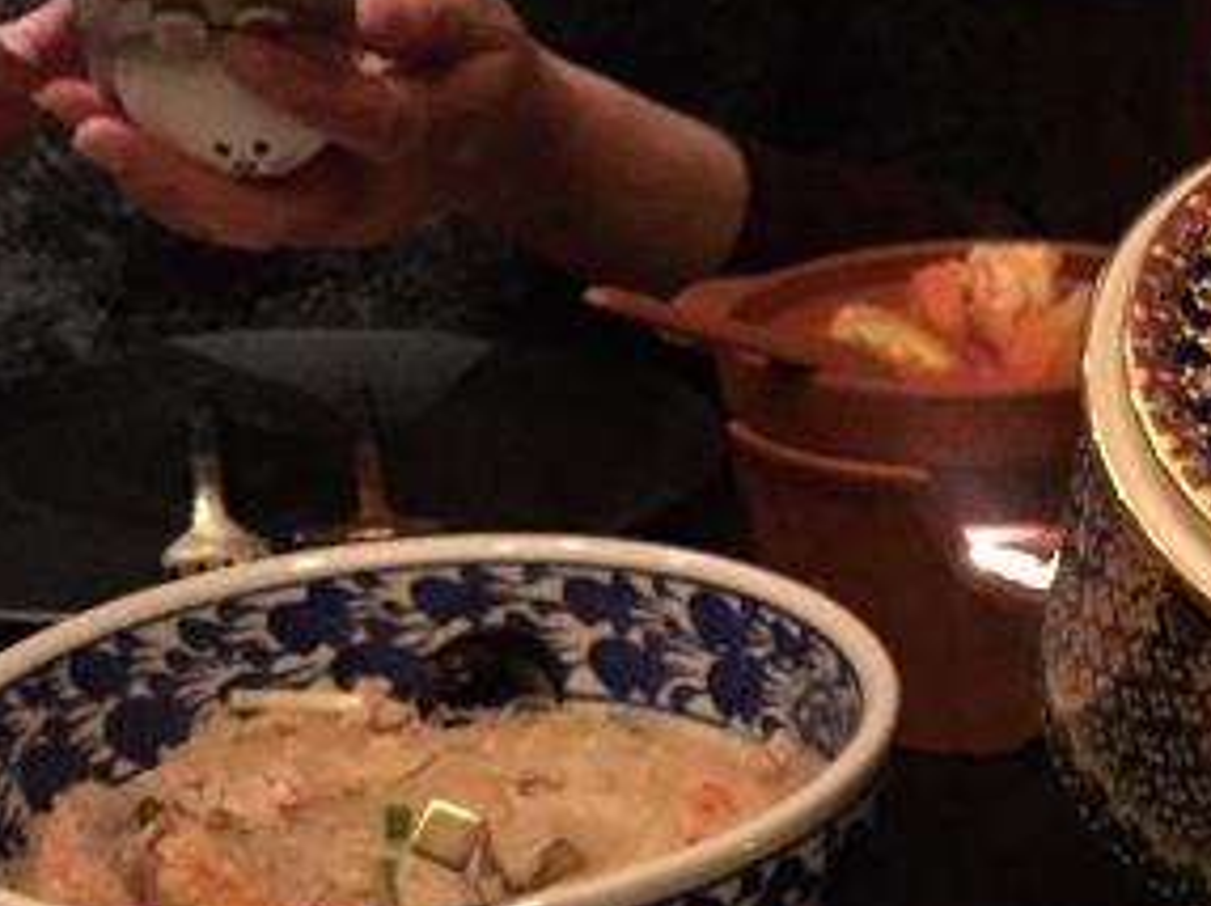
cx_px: 1169
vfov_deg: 20.2
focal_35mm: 71
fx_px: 2482
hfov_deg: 26.2
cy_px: 862
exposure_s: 1/17
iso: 1000
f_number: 2.2
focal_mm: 4.15
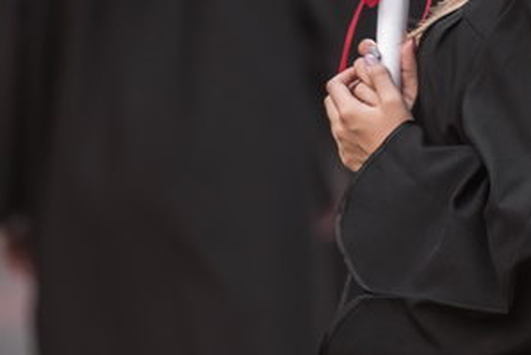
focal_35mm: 461
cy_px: -26
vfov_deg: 3.0
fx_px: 6803
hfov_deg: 4.5
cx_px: 547
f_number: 2.8
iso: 400
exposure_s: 1/500
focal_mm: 190
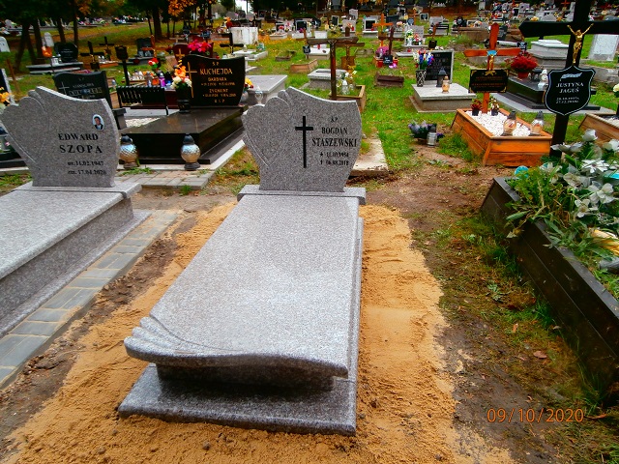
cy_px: 232
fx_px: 429
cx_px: 310
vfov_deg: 56.8
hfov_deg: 71.6
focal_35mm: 24
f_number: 3
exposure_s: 1/125
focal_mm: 4.2
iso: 100
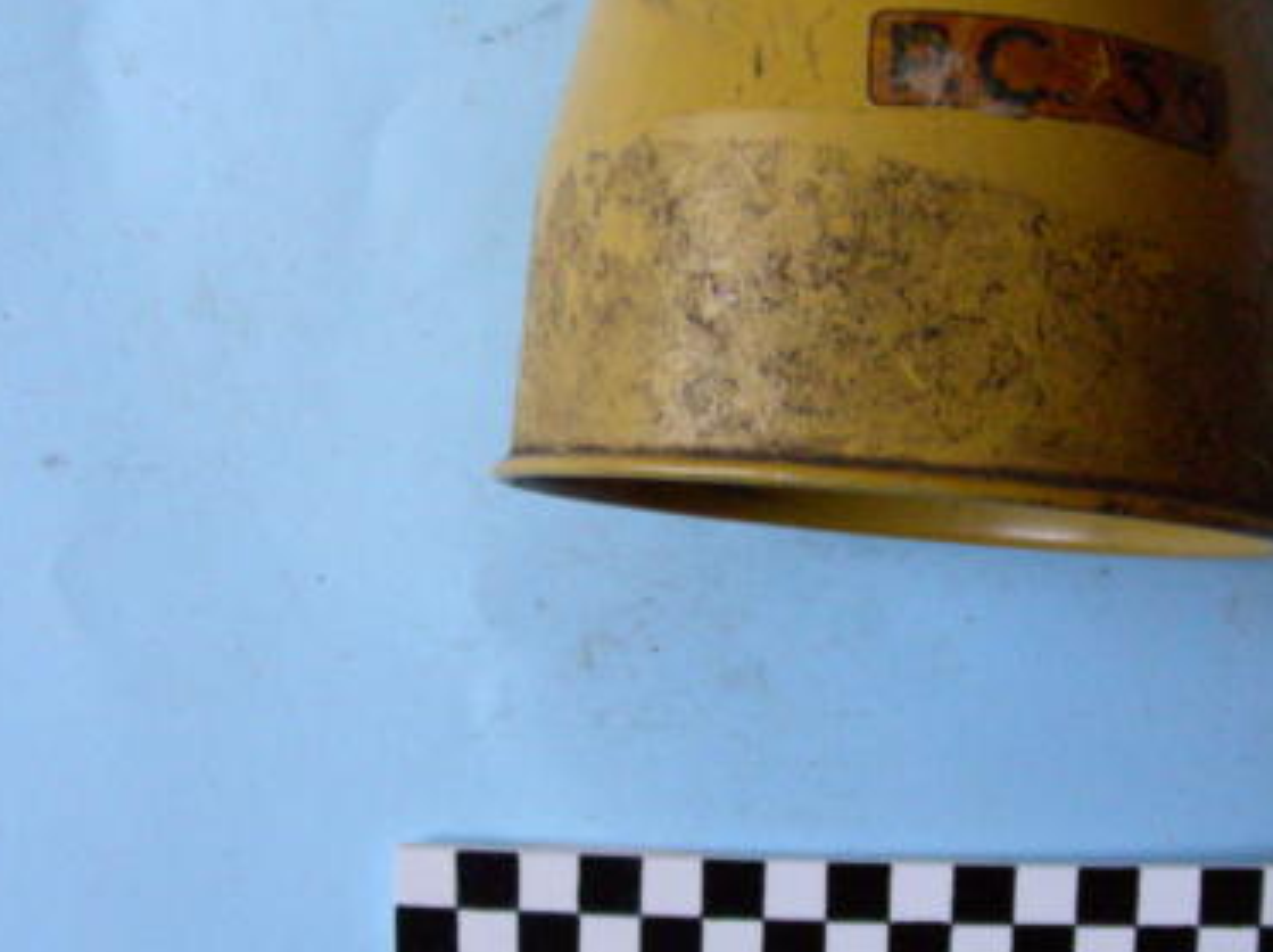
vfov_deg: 28.5
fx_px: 1874
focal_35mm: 51
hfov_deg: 37.2
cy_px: 418
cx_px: 829
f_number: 3.5
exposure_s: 1/59.3
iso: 400
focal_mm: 6.3
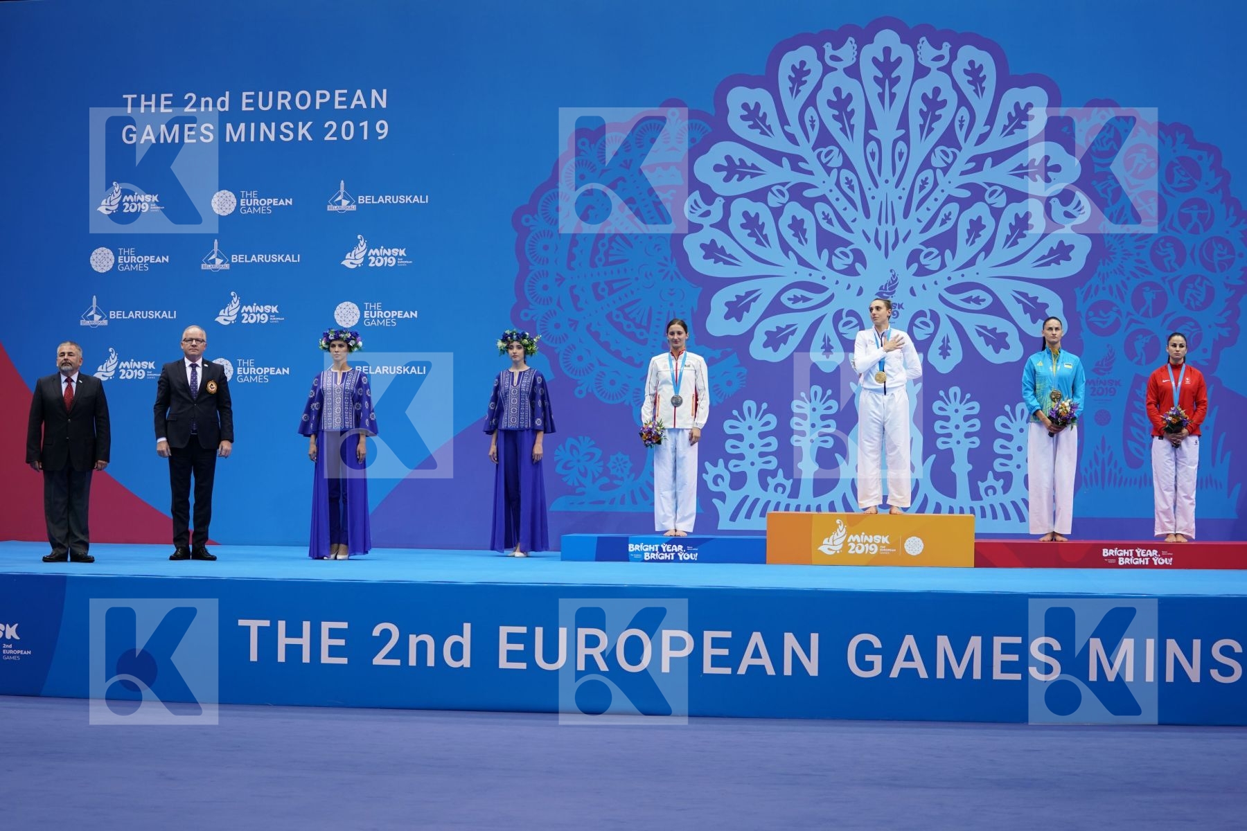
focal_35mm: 70
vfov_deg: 19.5
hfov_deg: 28.8
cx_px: 624
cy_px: 416
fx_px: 2425
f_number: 2.8
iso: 320
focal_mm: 70
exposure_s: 1/250
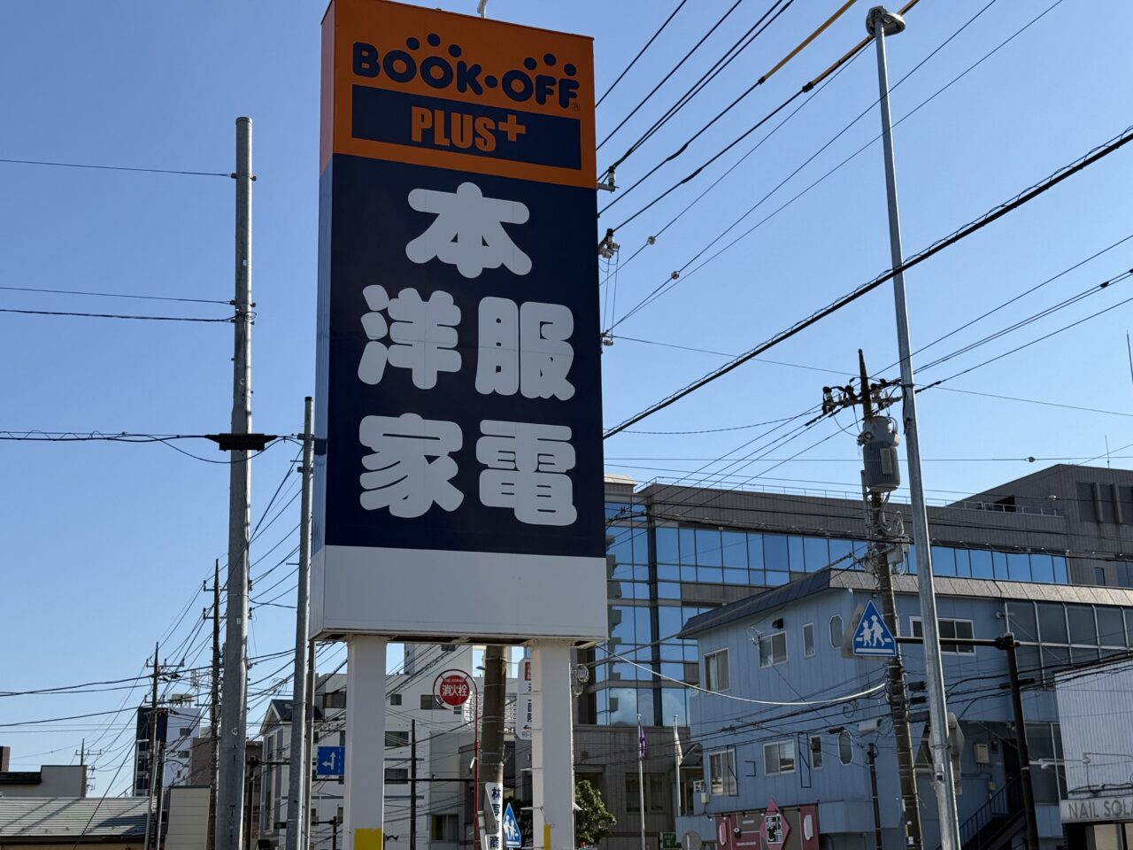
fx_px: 1571
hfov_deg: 39.7
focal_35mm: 48
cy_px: 425
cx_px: 566
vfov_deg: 30.3
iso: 80
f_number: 1.78
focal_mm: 6.76
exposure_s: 1/6536
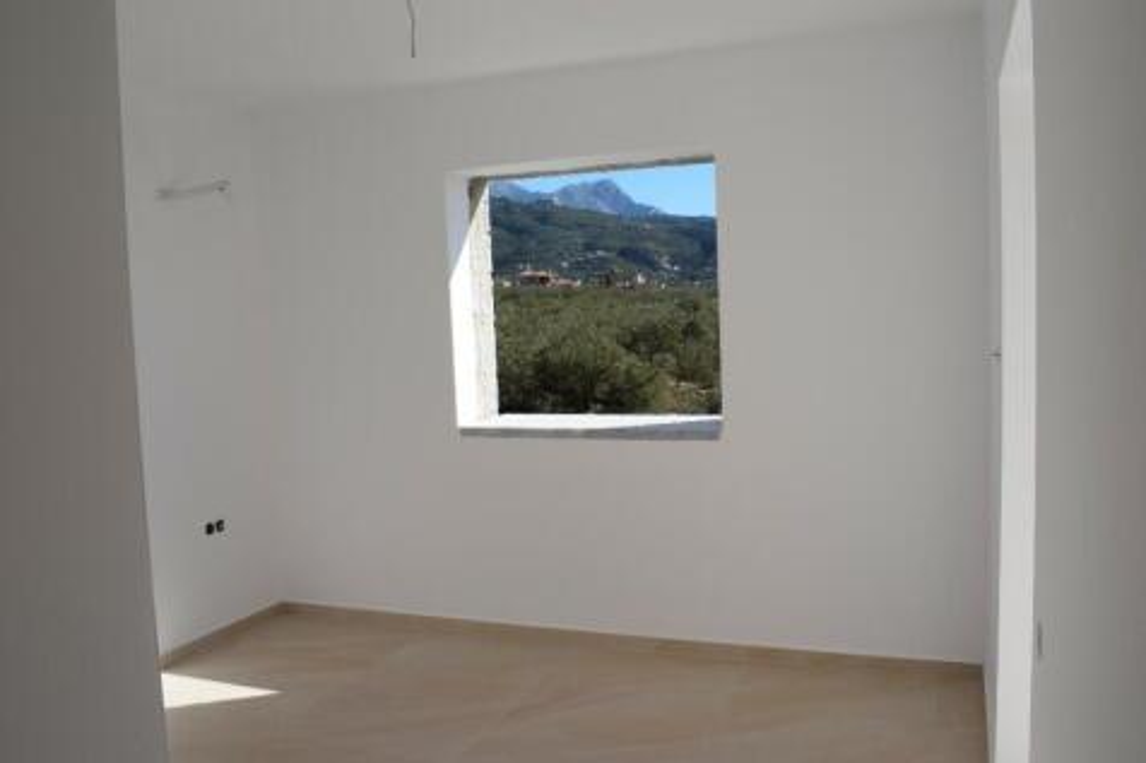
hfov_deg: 61.9
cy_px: 382
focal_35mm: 30
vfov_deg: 43.6
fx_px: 955
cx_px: 573
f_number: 10
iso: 200
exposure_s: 1/400
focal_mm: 20
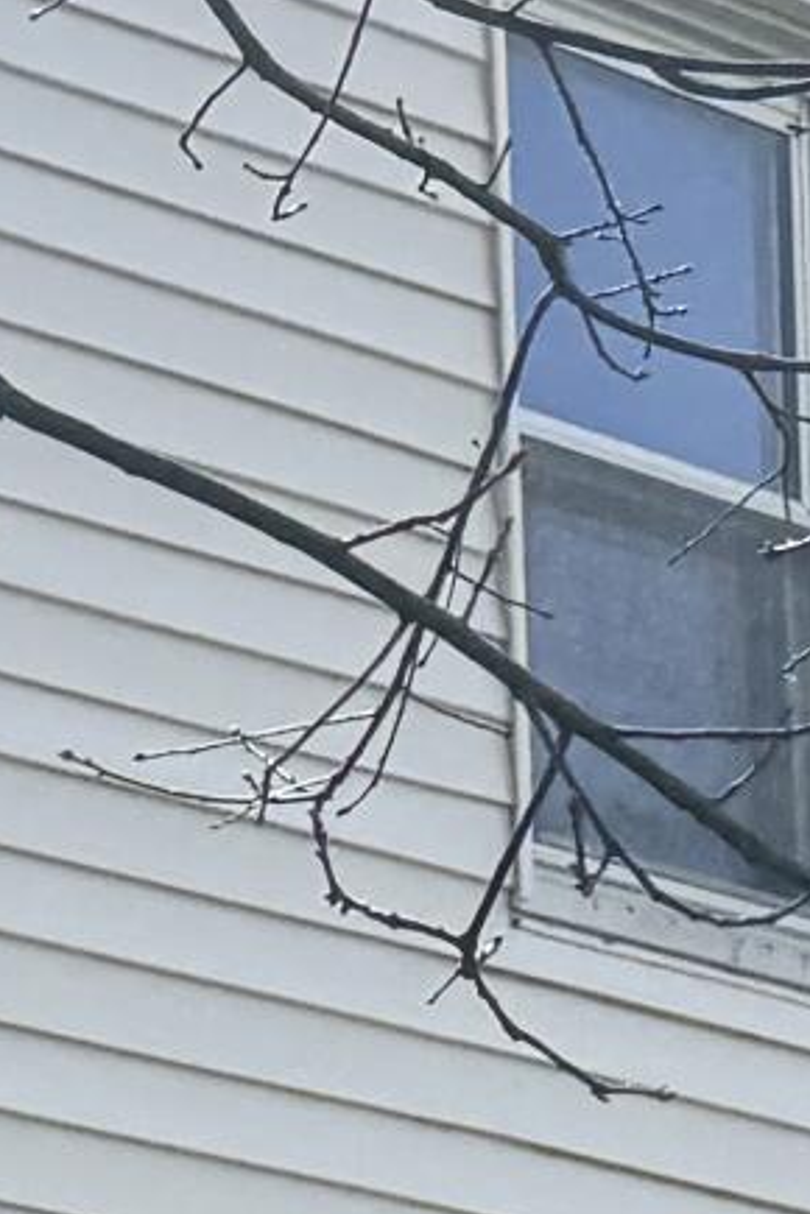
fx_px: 5805
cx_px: -1469
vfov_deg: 10.7
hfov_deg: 7.2
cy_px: 2576
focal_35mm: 172
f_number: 1.78
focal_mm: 6.76
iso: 80
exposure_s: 1/5814
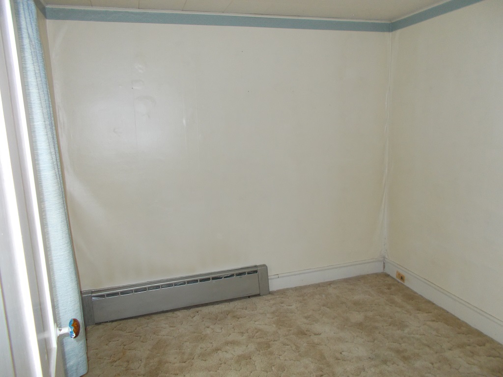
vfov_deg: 53.1
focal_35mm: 26
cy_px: 188
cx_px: 252
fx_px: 378
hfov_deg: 67.3
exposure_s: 1/25
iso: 200
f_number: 3.2
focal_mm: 4.6
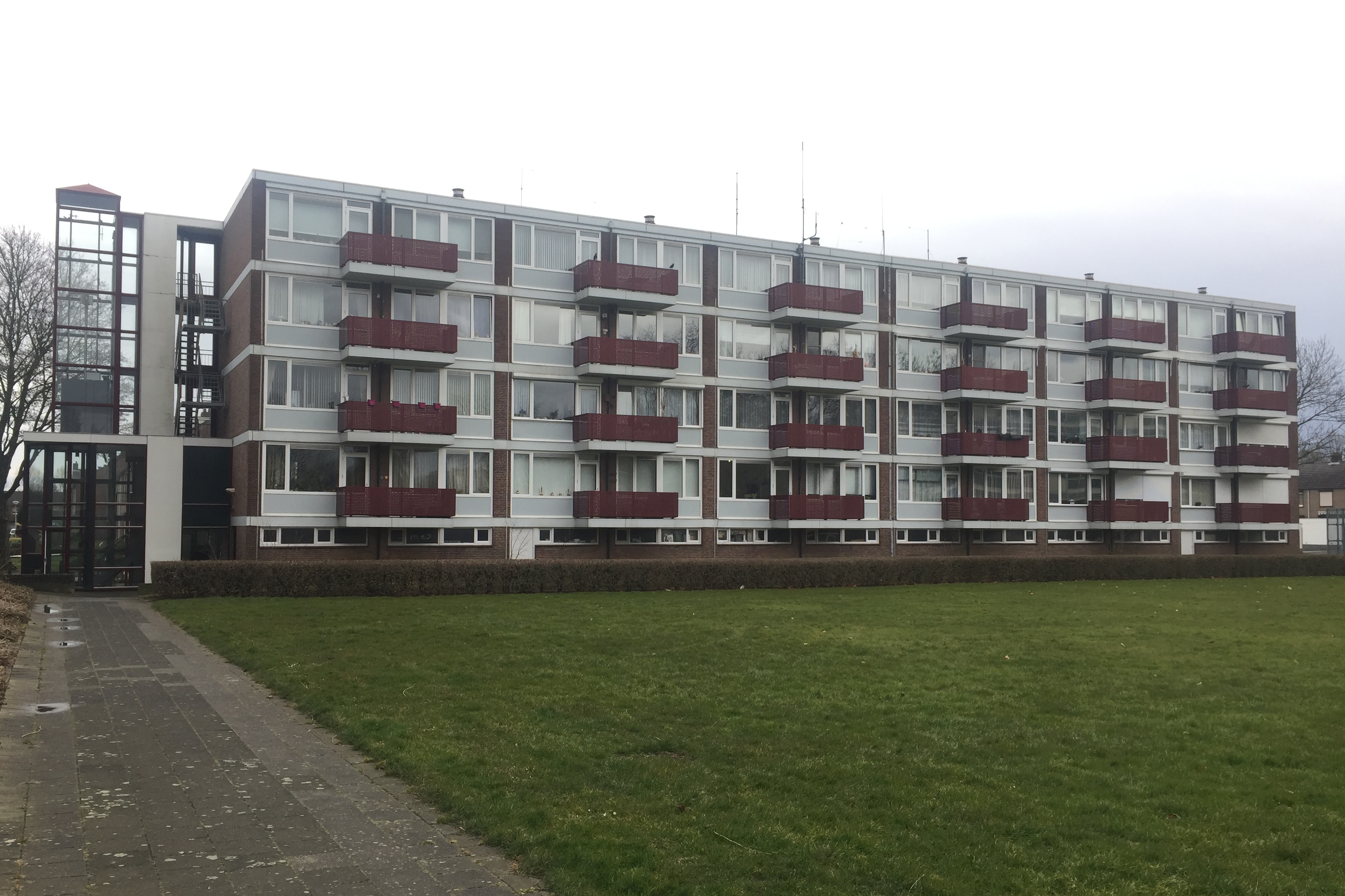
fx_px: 1158
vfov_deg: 42.3
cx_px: 663
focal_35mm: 31
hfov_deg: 60.3
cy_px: 479
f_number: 2.2
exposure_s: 1/201
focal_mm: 4.15
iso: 32
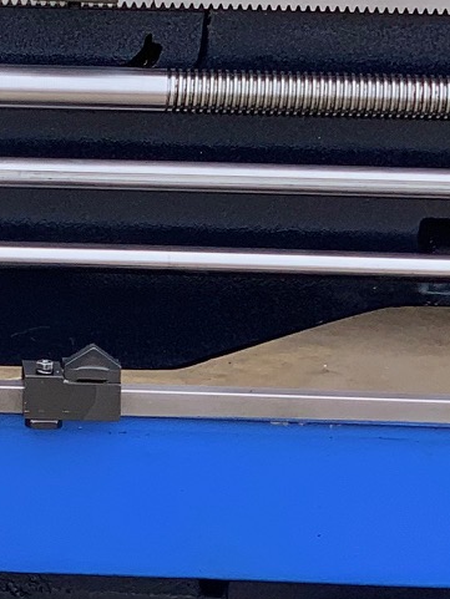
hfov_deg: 6.6
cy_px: -12
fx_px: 3777
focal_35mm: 218
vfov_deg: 9.0
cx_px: -474
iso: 16
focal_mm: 6
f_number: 2.4
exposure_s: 1/335
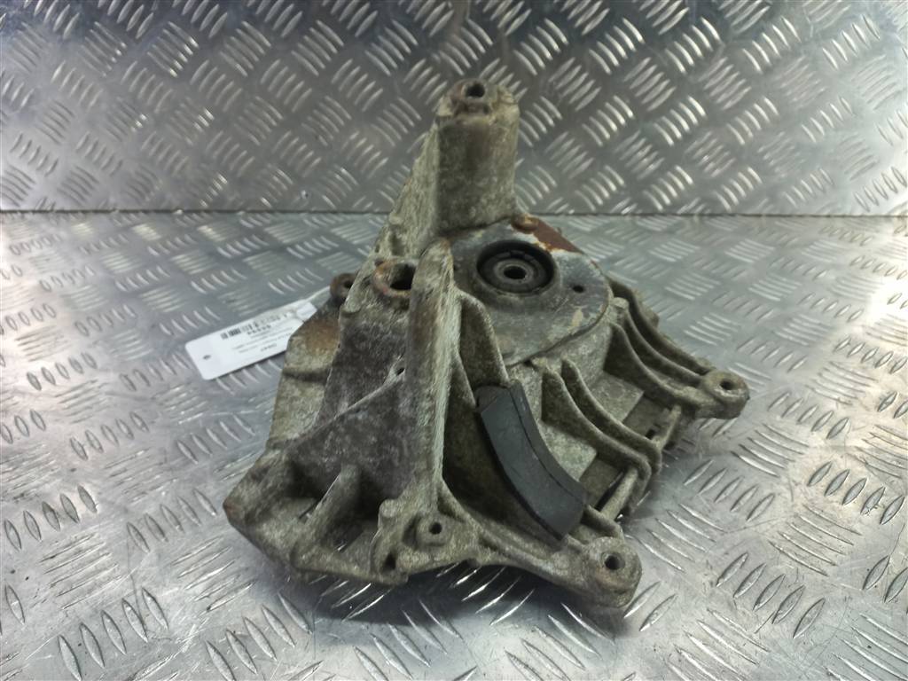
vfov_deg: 54.9
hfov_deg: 69.4
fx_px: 656
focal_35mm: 25
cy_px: 340
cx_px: 454
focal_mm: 4.6
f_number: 1.8
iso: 64
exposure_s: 1/50
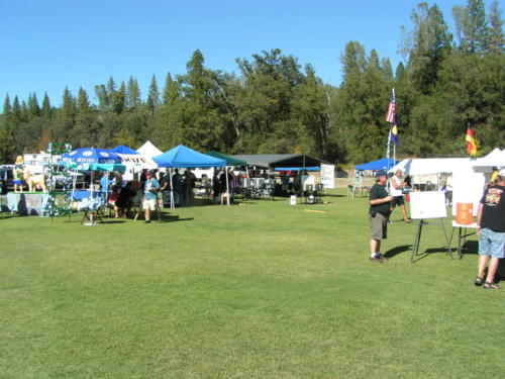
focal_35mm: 38
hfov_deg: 49.0
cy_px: 190
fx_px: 554
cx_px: 252
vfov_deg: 37.7
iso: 50
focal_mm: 5.8
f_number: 5.6
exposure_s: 1/320
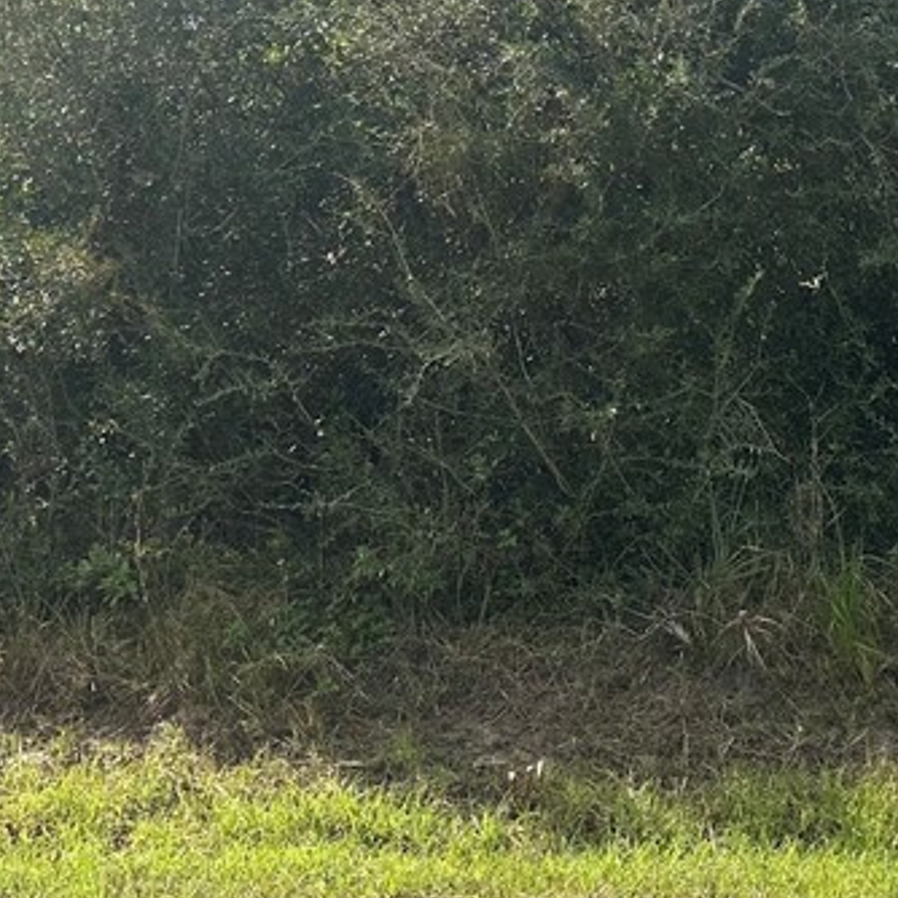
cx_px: 874
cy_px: 89
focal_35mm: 65
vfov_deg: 25.6
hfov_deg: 25.3
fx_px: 1908
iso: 80
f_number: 1.78
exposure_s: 1/3356
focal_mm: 6.86
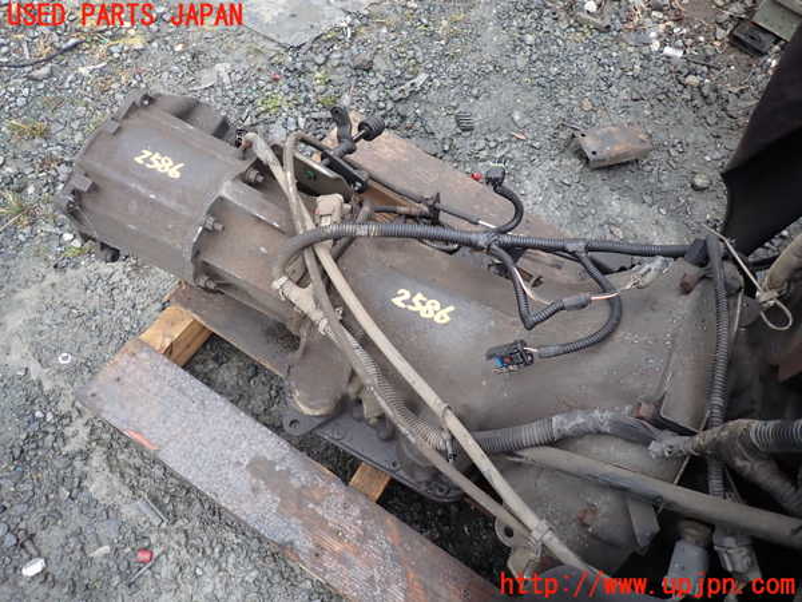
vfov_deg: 54.9
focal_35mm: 25
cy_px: 301
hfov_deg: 69.4
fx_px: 579
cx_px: 401
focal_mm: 4.5
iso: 100
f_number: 2
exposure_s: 1/100
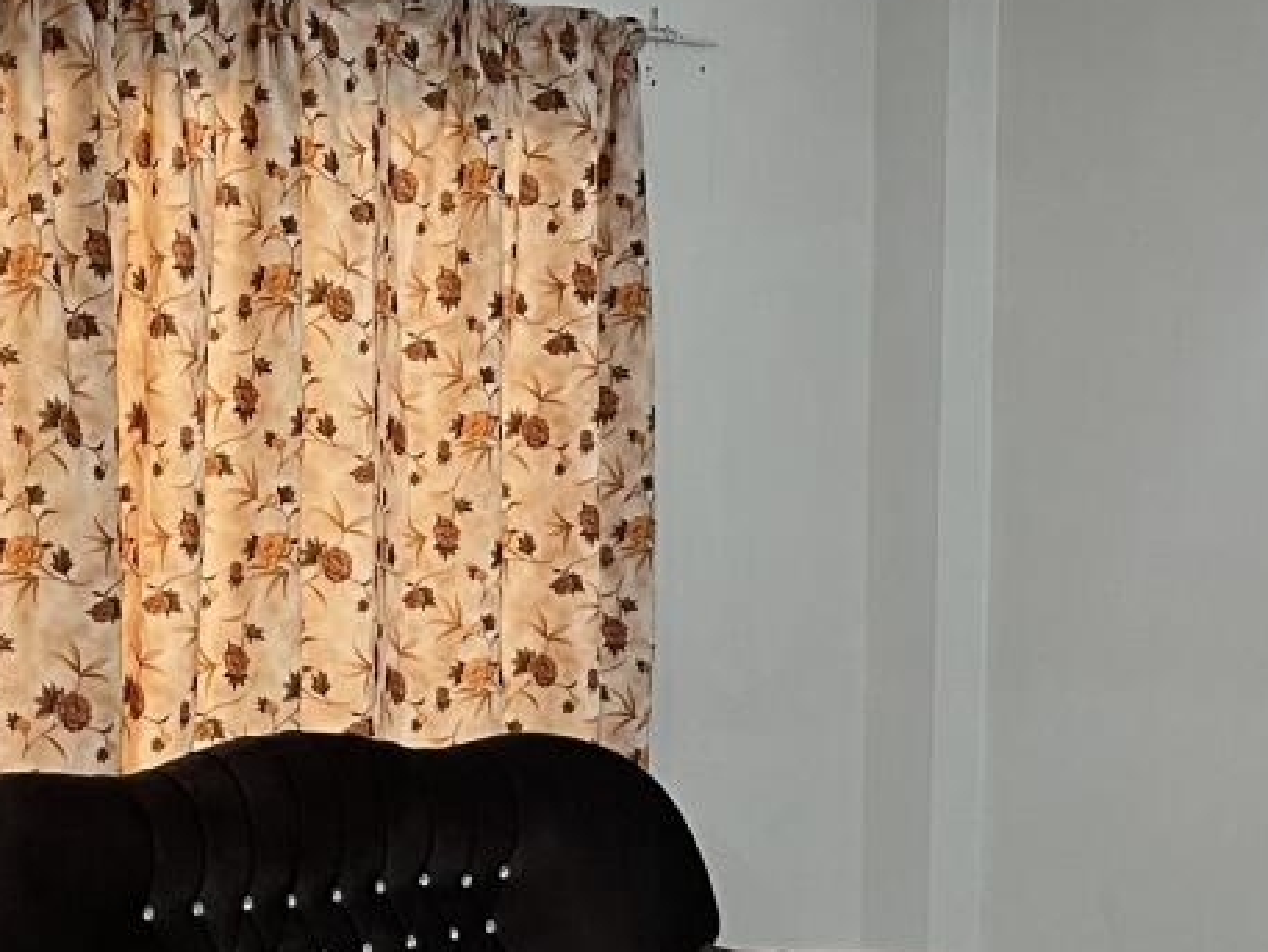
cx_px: 1126
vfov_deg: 16.1
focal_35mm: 91
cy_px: 736
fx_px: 3334
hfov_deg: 21.1
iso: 160
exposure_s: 1/60
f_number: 1.6
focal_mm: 5.1
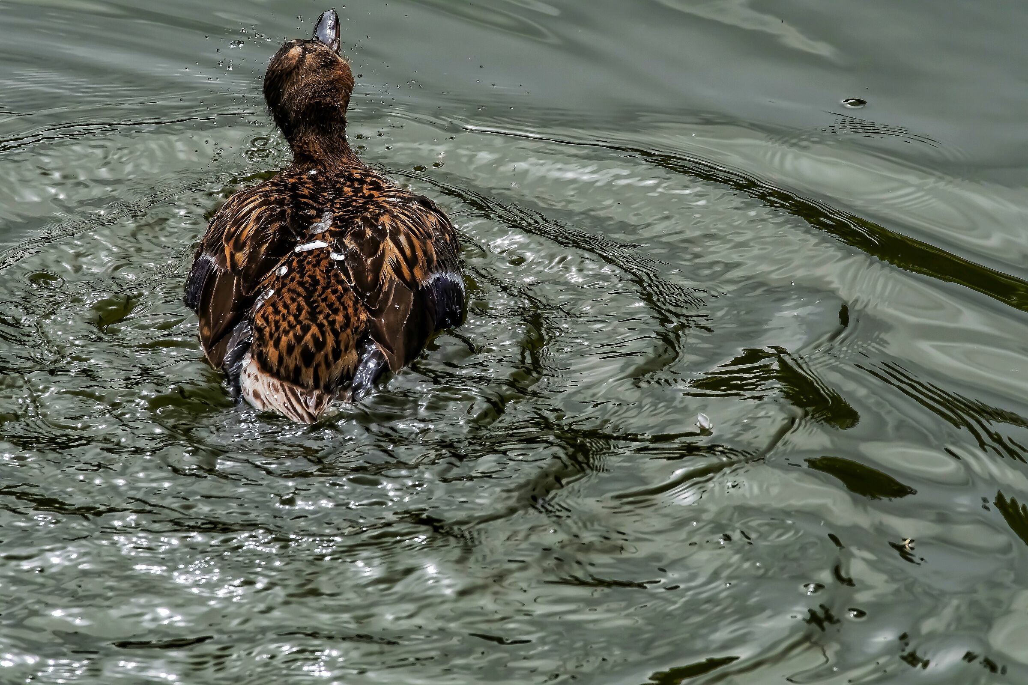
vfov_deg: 3.7
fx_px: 10707
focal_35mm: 375
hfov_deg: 5.5
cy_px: 342
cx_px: 514
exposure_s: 1/1600
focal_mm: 250
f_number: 11
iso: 1000
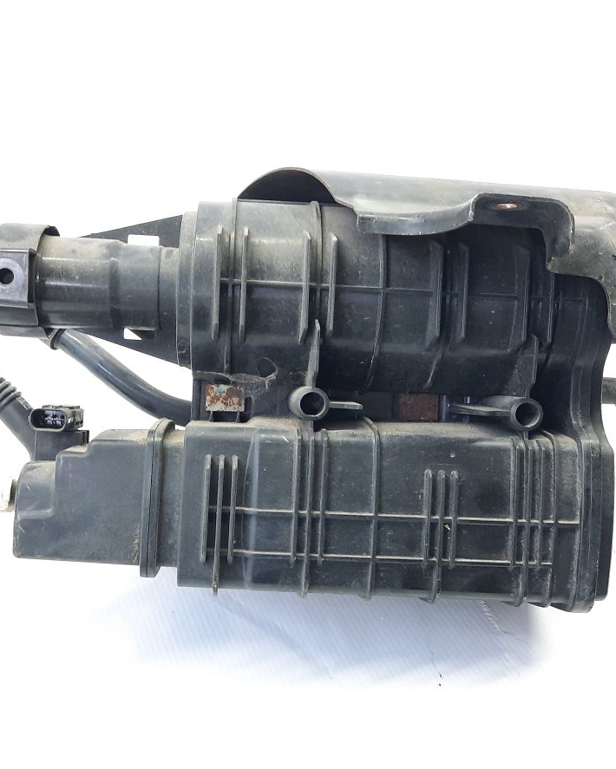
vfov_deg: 54.2
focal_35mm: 33
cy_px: 380
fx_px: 752
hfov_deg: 44.5
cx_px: 294
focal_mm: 4.6
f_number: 2
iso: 250
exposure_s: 1/50
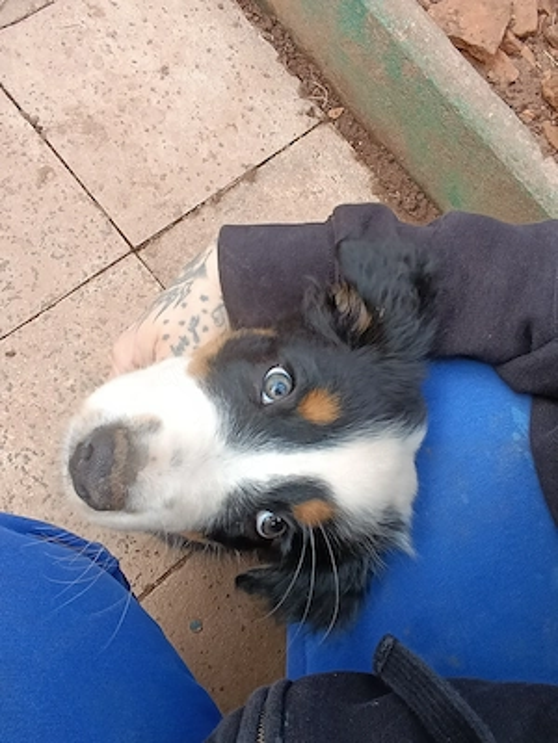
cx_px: 279
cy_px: 372
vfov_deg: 94.5
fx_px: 344
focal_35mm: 16
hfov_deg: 78.1
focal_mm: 1.65
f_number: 2.2
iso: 50
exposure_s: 1/156
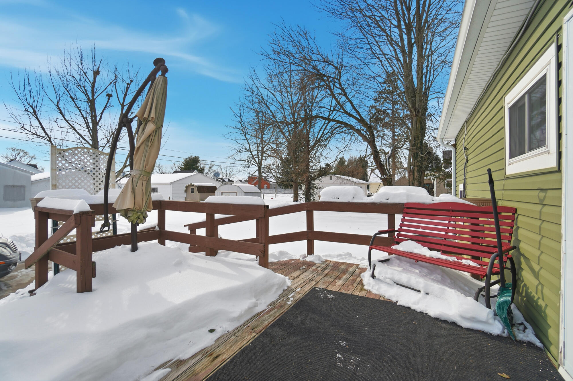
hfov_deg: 100.4
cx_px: 286
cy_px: 190
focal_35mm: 15
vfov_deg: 77.3
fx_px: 239
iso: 100
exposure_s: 1/4000
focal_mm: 10
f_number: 4
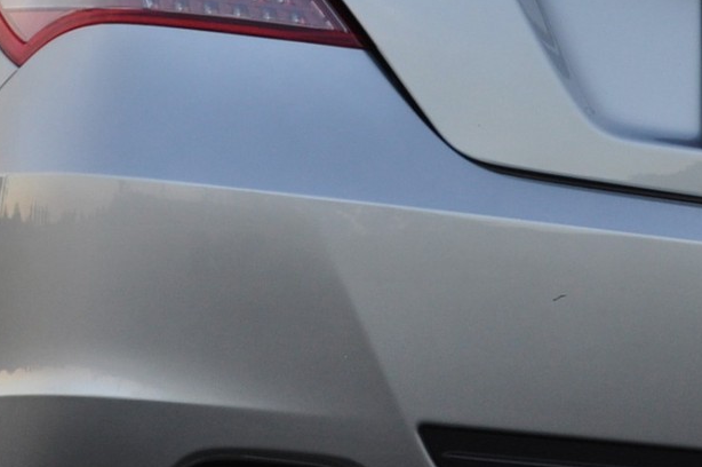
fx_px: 4519
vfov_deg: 5.9
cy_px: 232
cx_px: 316
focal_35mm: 232
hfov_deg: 8.9
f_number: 5
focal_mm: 38
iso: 400
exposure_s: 1/80
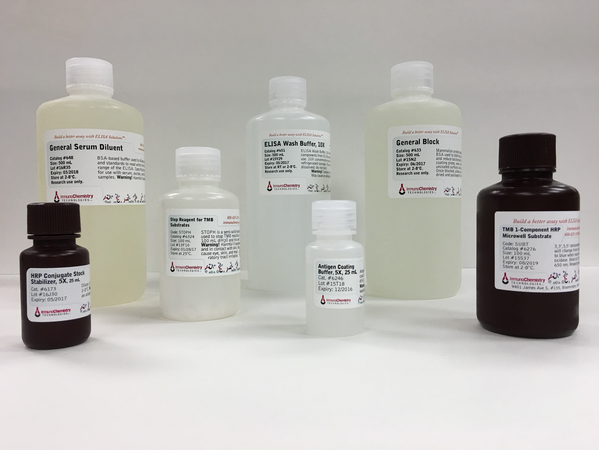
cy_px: 225
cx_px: 300
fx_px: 502
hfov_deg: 61.7
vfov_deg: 48.2
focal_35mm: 29
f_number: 2.2
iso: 32
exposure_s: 1/40
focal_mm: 4.15
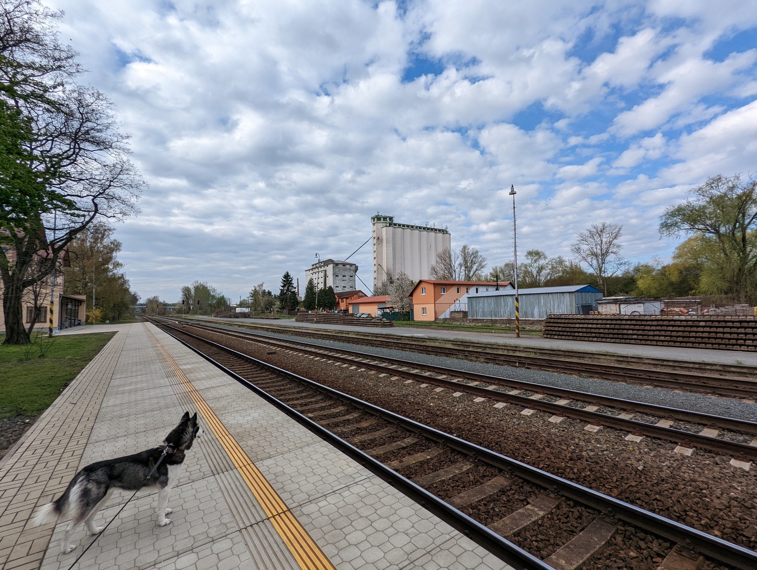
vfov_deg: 78.3
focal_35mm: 16
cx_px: 378
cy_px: 285
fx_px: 350
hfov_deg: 94.4
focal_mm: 2.35
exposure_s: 1/1550
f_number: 2.2
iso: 50
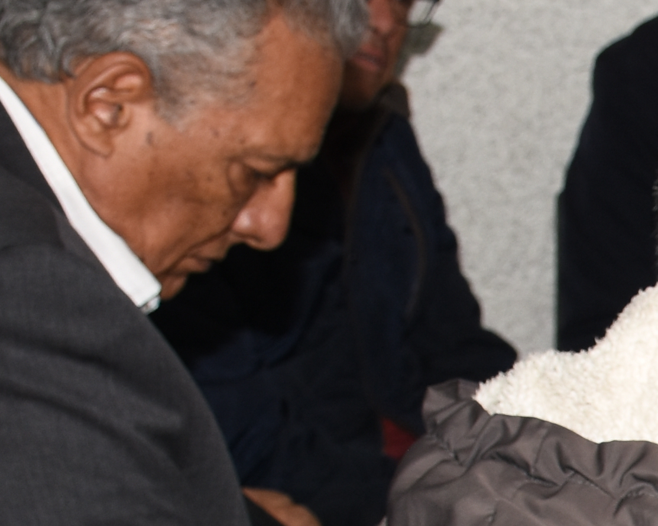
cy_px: 585
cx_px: 1268
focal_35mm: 167
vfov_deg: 9.2
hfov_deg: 10.7
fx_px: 3252
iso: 250
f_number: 5.6
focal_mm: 22
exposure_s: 1/80
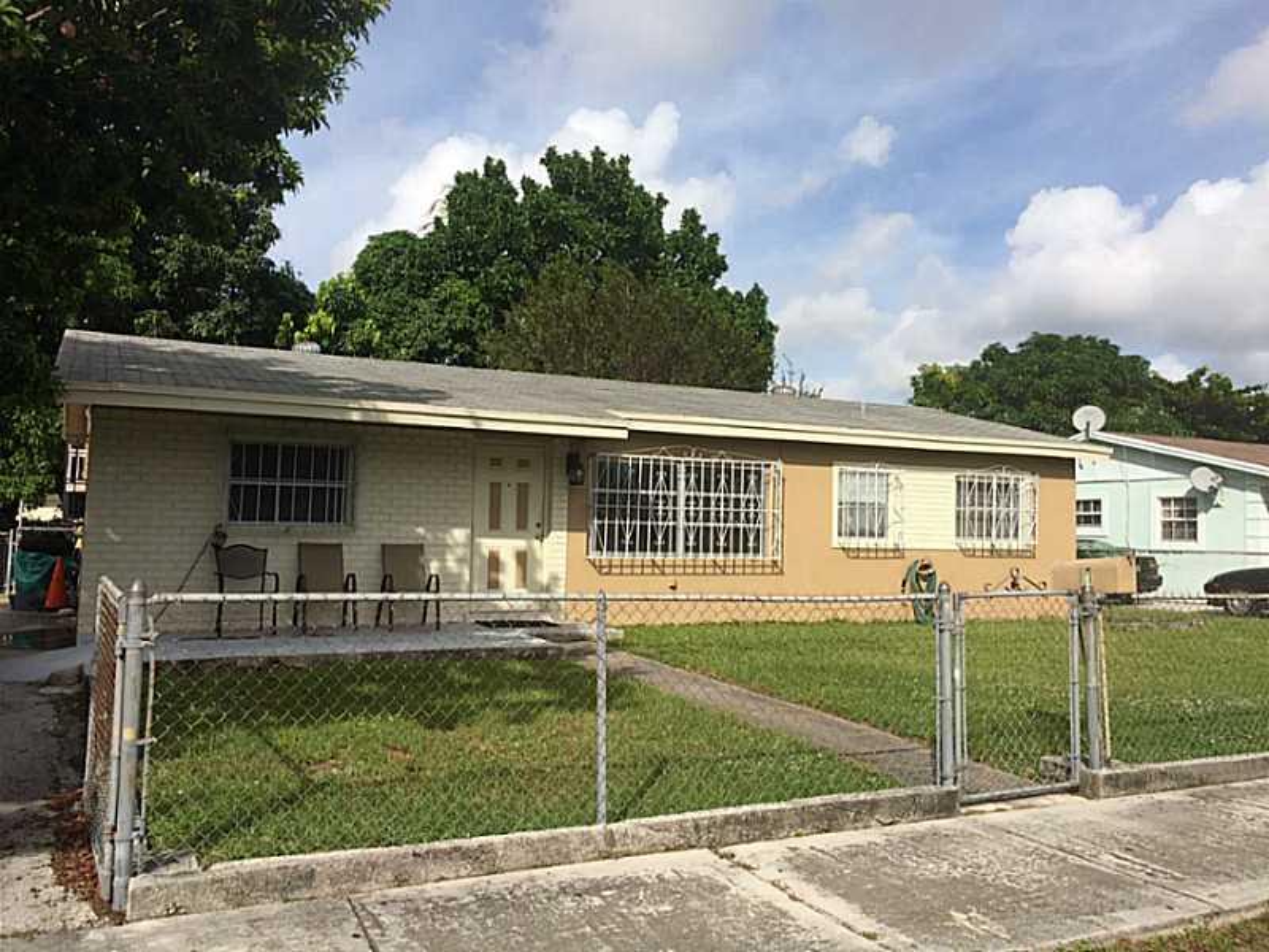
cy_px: 476
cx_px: 634
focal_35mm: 29
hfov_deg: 61.7
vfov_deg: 48.2
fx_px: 1063
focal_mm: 4.15
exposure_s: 1/3165
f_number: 2.2
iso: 32
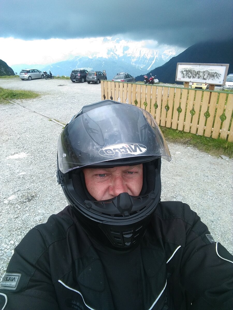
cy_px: 155
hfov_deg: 61.1
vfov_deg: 76.4
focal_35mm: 22
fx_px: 197
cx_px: 116
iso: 100
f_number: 2.4
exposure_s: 1/280
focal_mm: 2.38
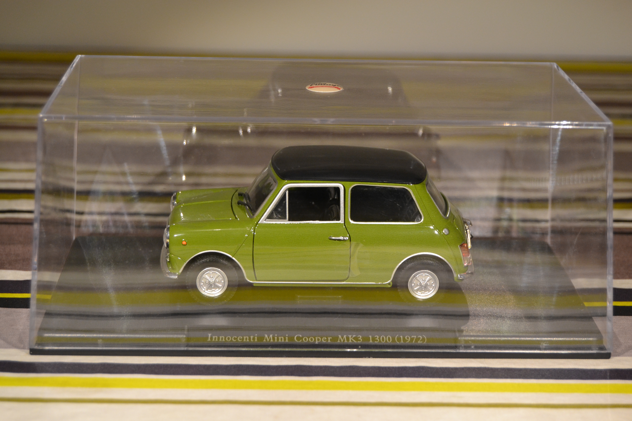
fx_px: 1369
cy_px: 210
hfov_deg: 26.0
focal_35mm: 78
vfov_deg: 17.5
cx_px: 316
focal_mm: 52
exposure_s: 1/60
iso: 900
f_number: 5.6
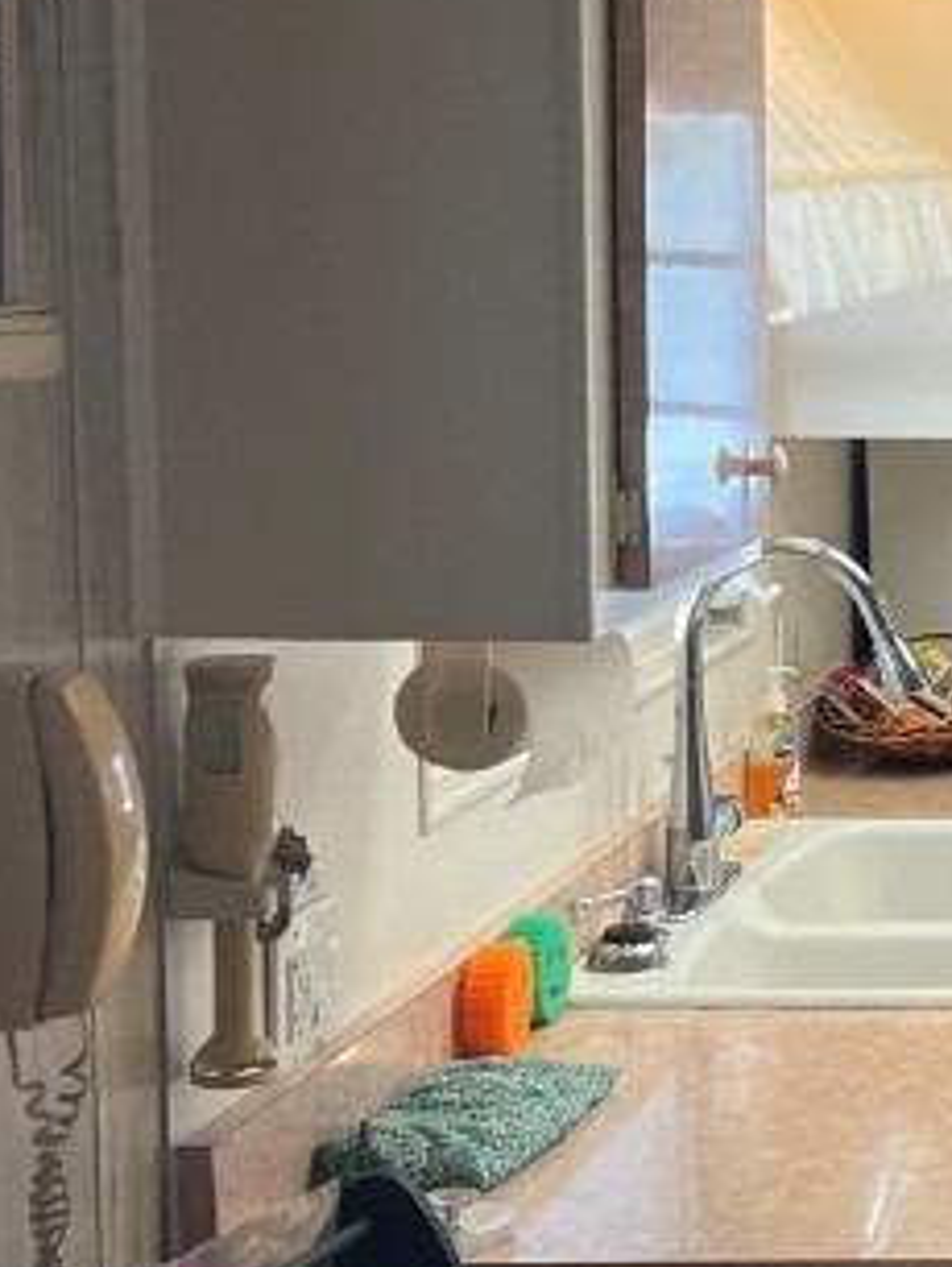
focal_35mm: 87
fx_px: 3186
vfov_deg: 22.4
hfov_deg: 15.4
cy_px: 468
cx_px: 1503
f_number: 1.6
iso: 80
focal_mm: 5.1
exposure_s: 1/120
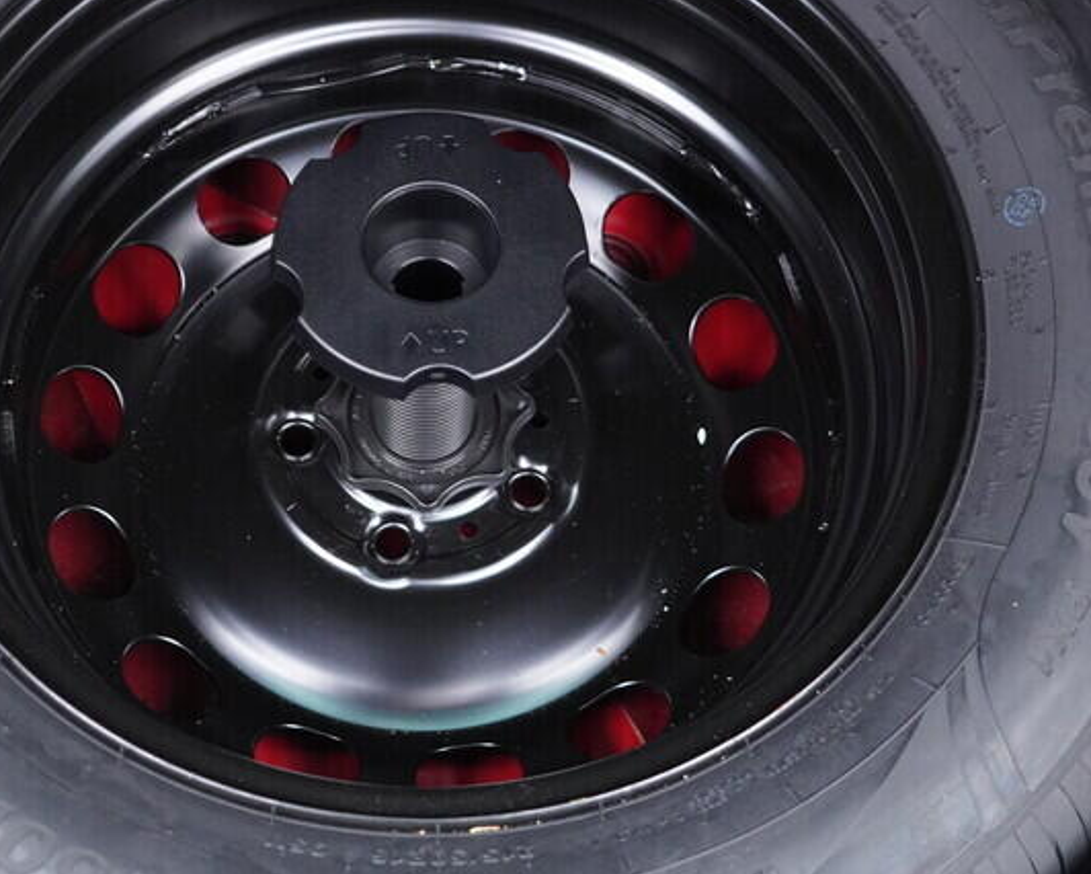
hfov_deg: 29.1
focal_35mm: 65
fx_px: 2100
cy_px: 442
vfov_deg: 23.5
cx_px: 435
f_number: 2.8
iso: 1250
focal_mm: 24
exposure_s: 1/40
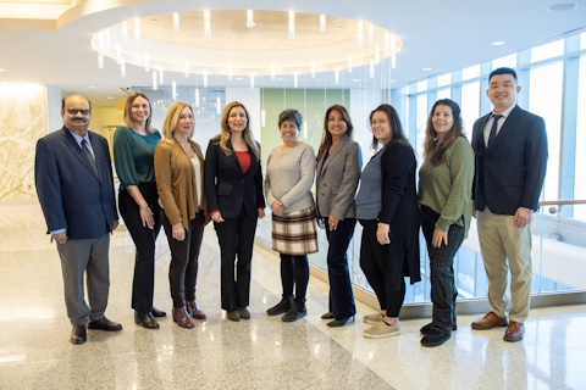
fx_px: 472
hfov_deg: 63.7
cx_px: 293
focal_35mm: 29
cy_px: 195
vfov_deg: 45.0
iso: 2000
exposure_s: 1/125
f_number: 5
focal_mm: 29
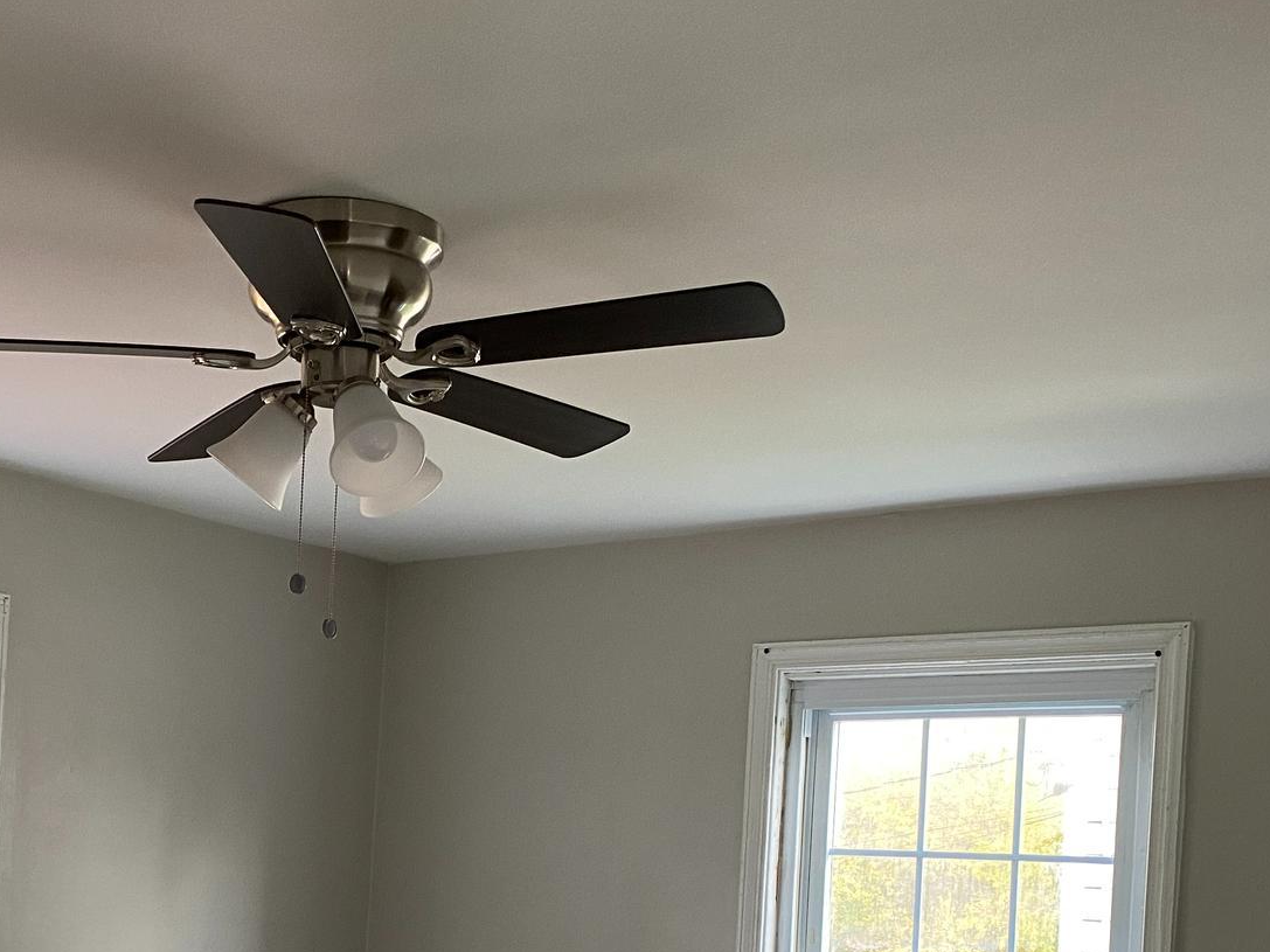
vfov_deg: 28.4
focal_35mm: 49
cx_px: 397
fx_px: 1798
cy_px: 883
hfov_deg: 38.4
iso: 125
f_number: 1.8
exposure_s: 1/72
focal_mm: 4.25
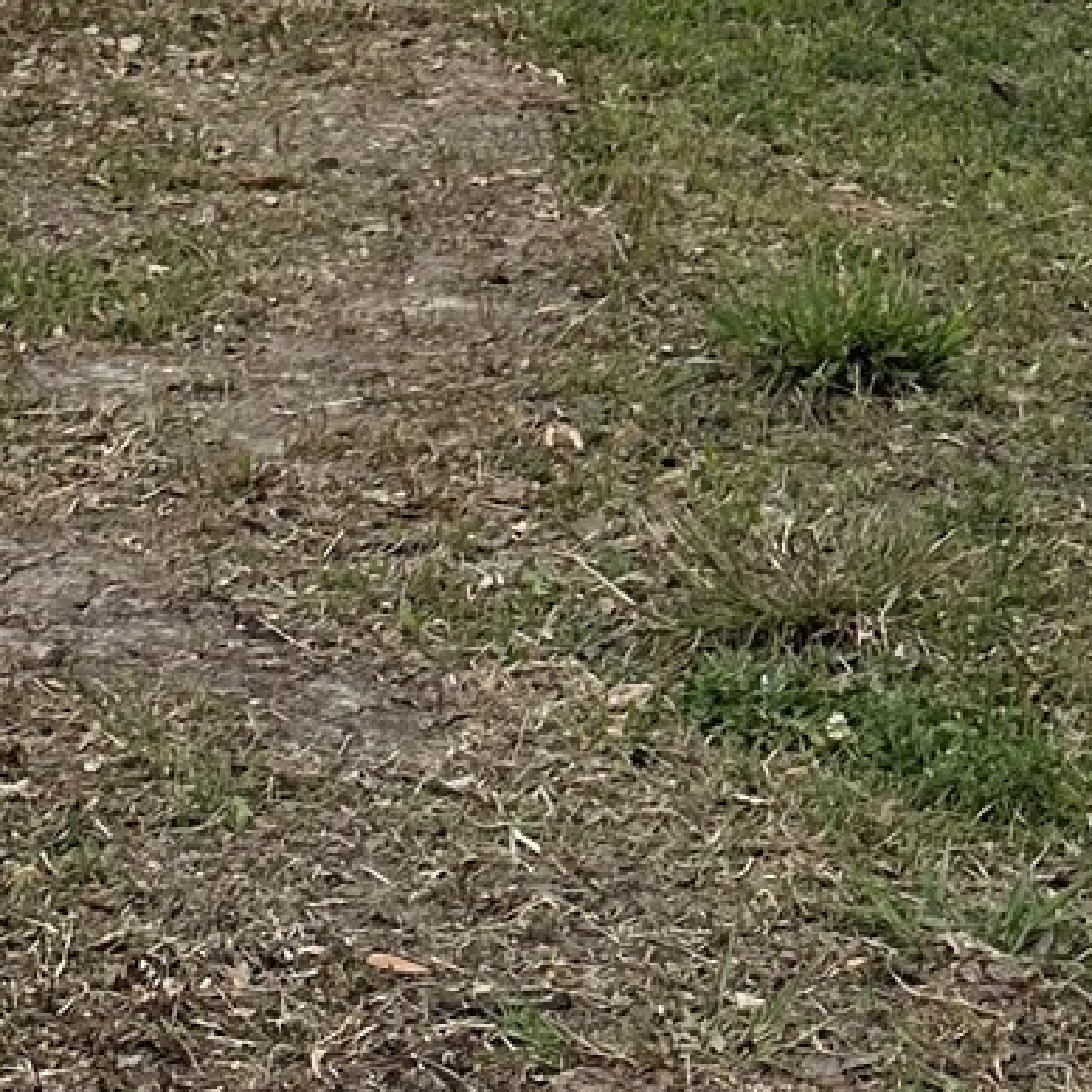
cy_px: -1300
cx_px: 636
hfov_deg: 15.5
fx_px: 3997
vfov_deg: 12.9
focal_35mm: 112
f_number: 1.78
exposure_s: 1/3717
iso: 80
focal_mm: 6.86
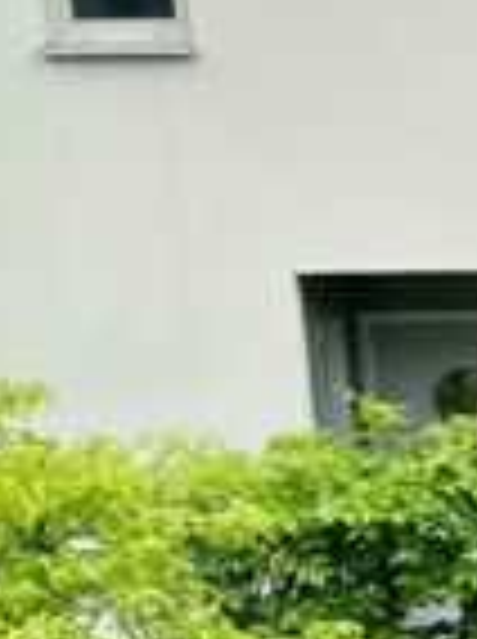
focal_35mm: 198
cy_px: 1152
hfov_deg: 6.7
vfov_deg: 9.5
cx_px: 1508
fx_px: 3649
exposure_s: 1/963
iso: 32
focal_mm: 4.2
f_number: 1.6
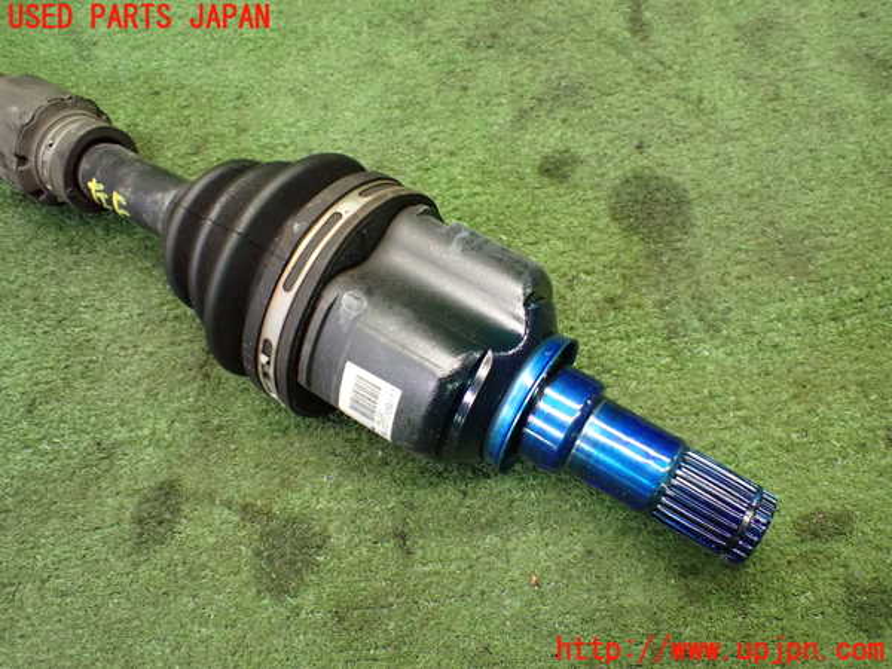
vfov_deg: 46.8
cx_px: 446
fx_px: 773
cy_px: 334
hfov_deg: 60.0
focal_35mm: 30
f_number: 2.3
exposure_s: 1/100
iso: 800
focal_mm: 5.4
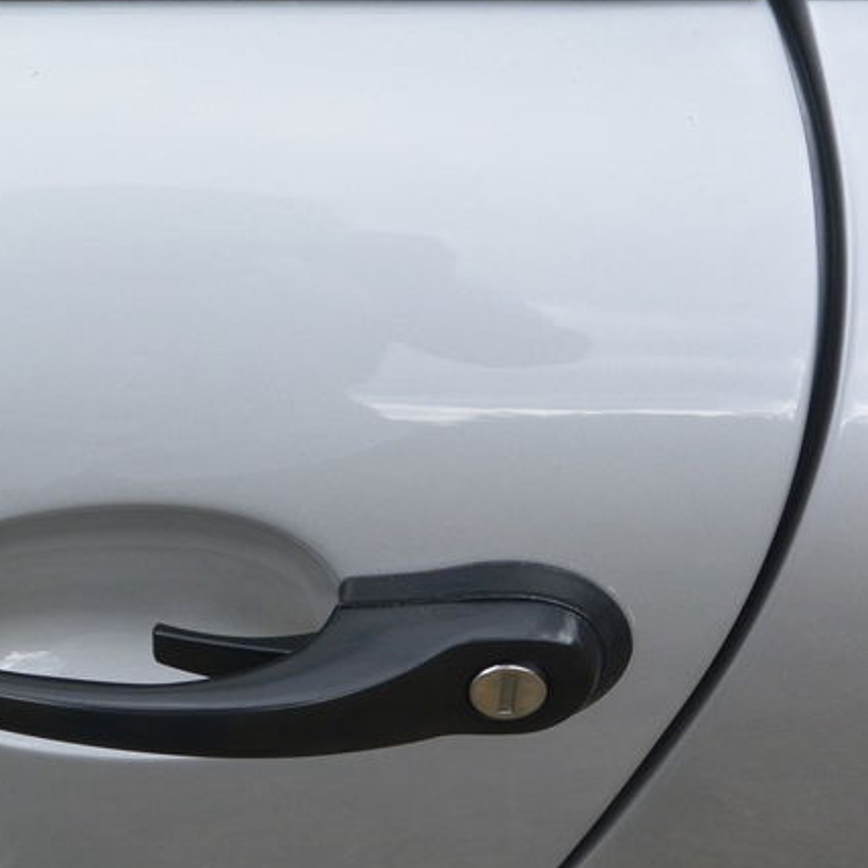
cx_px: 132
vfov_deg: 18.7
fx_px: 2638
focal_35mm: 93
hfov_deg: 18.5
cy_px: 440
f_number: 5
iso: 280
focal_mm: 22.7
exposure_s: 1/125
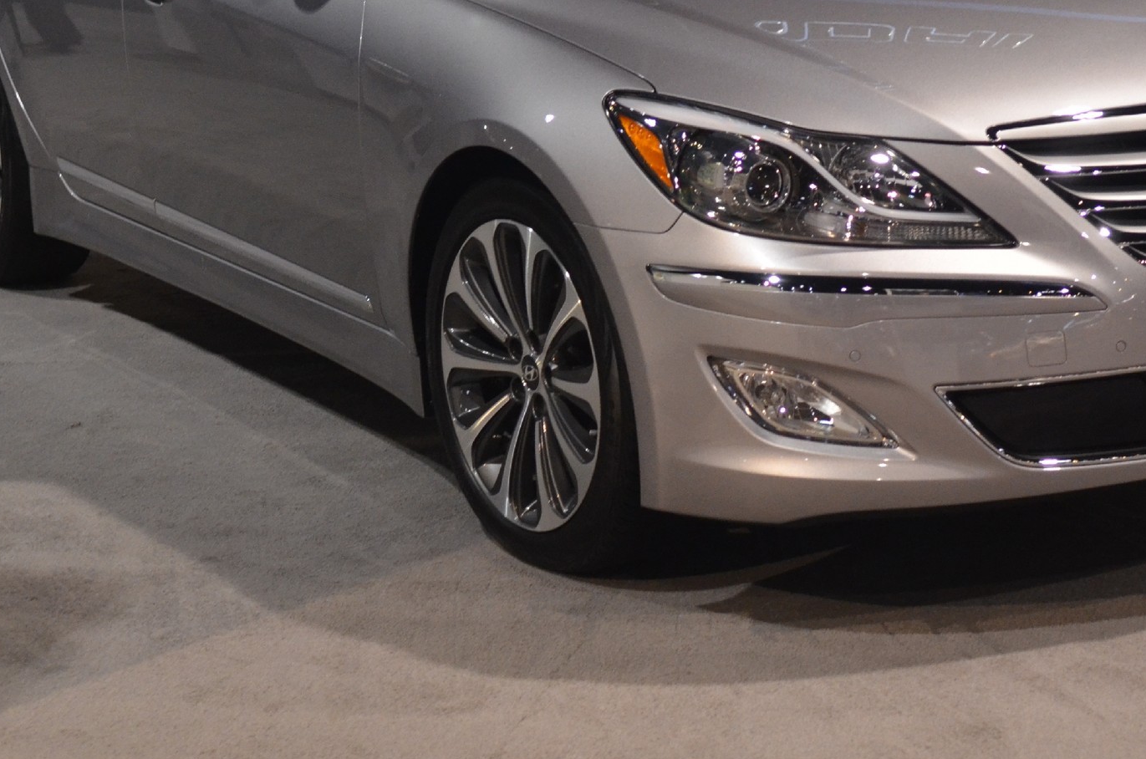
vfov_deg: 14.5
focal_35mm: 93
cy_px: 89
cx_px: 690
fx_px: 2954
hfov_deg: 21.9
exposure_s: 1/50
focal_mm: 34
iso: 1600
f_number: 2.8
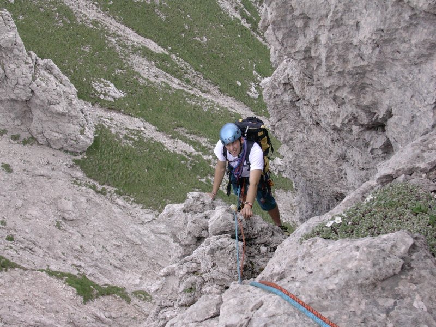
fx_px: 756
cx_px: 218
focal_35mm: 60
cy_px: 164
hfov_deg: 32.2
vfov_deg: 24.4
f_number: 3.4
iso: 70
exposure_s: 1/406
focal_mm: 9
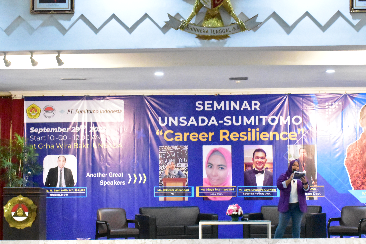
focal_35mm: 71
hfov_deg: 28.4
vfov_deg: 19.2
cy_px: 142
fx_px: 722
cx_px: 204
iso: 20000
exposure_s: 1/60
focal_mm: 38
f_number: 13
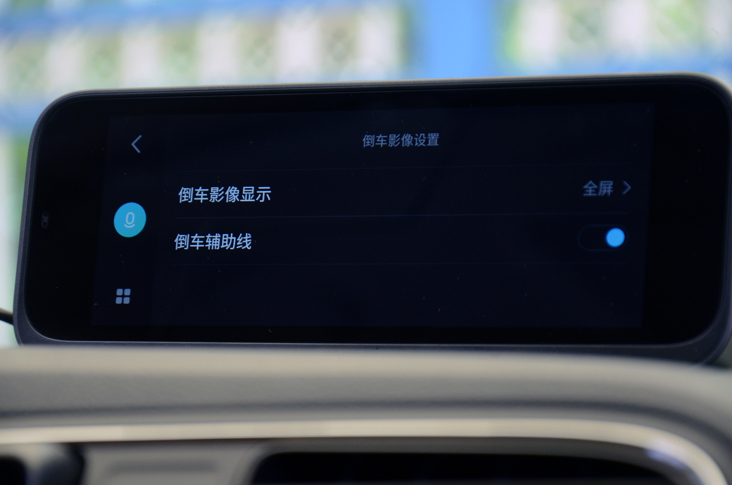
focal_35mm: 158
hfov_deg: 13.1
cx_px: 366
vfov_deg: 8.7
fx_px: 3195
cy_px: 242
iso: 1000
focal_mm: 105
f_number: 5.6
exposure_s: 1/125
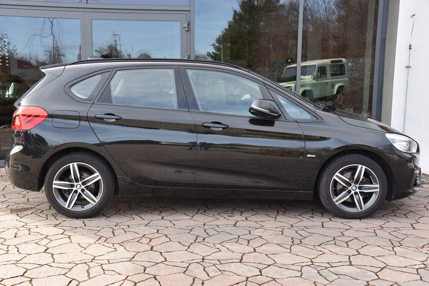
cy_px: 143
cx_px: 214
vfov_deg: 29.3
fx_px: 548
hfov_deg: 42.7
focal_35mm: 46
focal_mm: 46
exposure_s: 1/160
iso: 500
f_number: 6.3
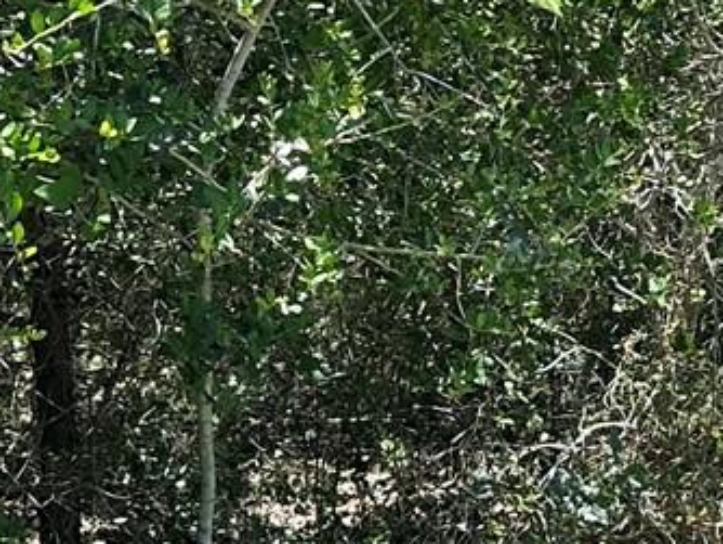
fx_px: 3072
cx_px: 1082
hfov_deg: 12.7
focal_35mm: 147
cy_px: 117
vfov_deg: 10.1
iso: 80
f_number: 1.78
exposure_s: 1/943
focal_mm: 6.86
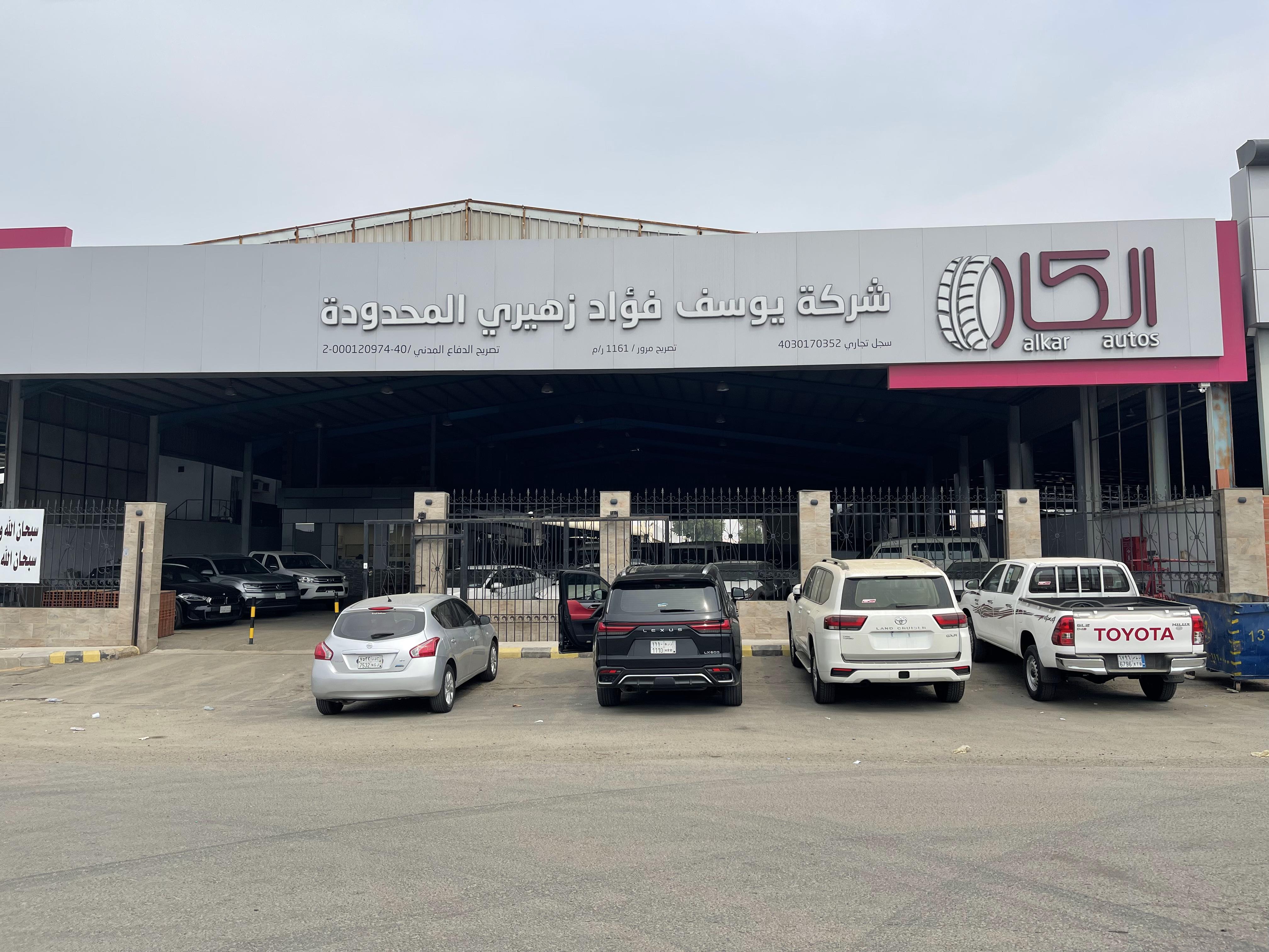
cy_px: 476
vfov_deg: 54.9
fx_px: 916
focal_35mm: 25
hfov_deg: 69.4
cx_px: 634
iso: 32
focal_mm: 5.1
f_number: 1.6
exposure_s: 1/3663
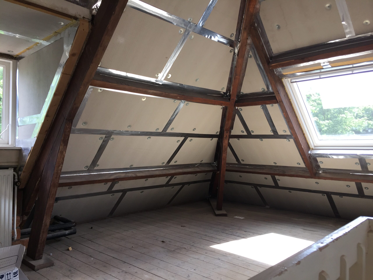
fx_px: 312
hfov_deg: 61.7
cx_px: 186
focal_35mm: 29
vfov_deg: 48.2
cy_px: 140
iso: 40
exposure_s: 1/120
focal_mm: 4.15
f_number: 2.2
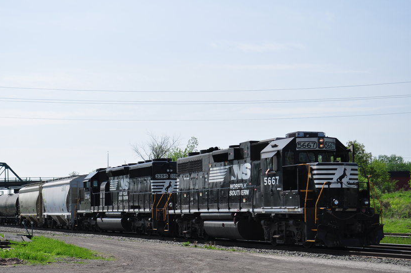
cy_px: 160
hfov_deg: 27.7
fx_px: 832
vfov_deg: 18.6
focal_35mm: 73
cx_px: 167
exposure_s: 1/1250
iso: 200
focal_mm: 40
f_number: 5.6
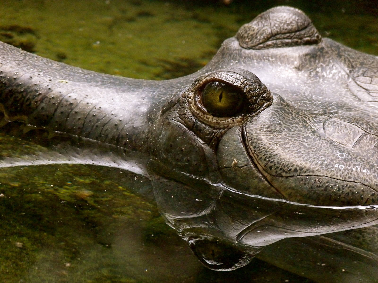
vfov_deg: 2.7
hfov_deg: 3.6
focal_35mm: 546
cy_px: 142
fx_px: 5962
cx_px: 189
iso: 800
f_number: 4.8
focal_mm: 98.2
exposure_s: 1/200
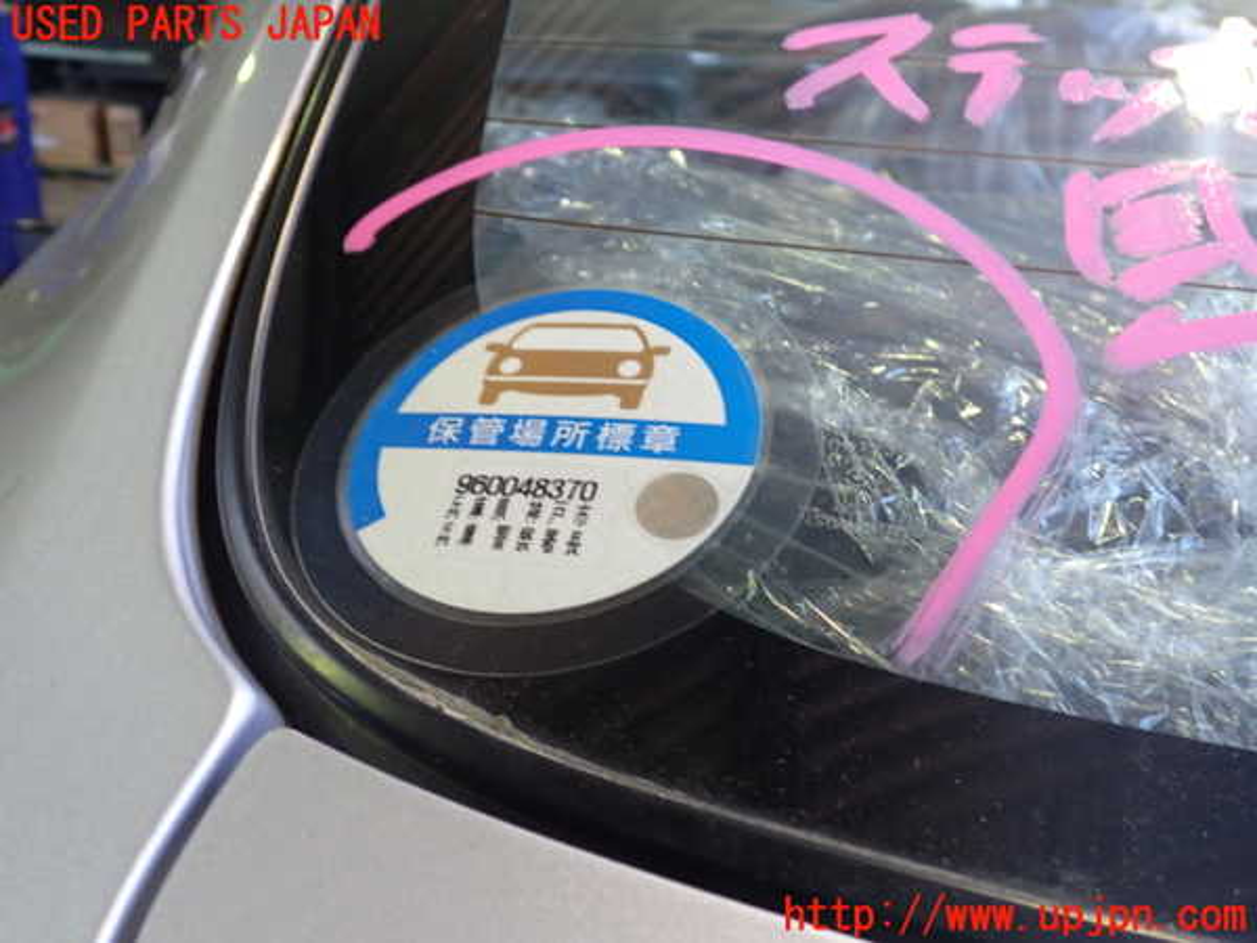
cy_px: 472
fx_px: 1089
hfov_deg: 60.0
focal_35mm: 30
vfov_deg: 46.8
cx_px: 628
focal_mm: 5.4
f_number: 2.3
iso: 200
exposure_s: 1/30
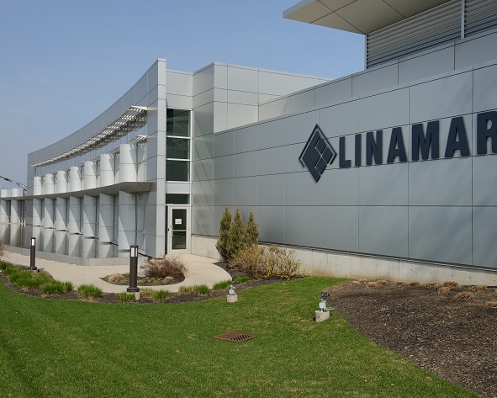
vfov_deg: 37.3
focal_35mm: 40
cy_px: 200
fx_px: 588
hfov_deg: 45.8
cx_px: 244
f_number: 6.3
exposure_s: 1/1600
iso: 320
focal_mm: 35
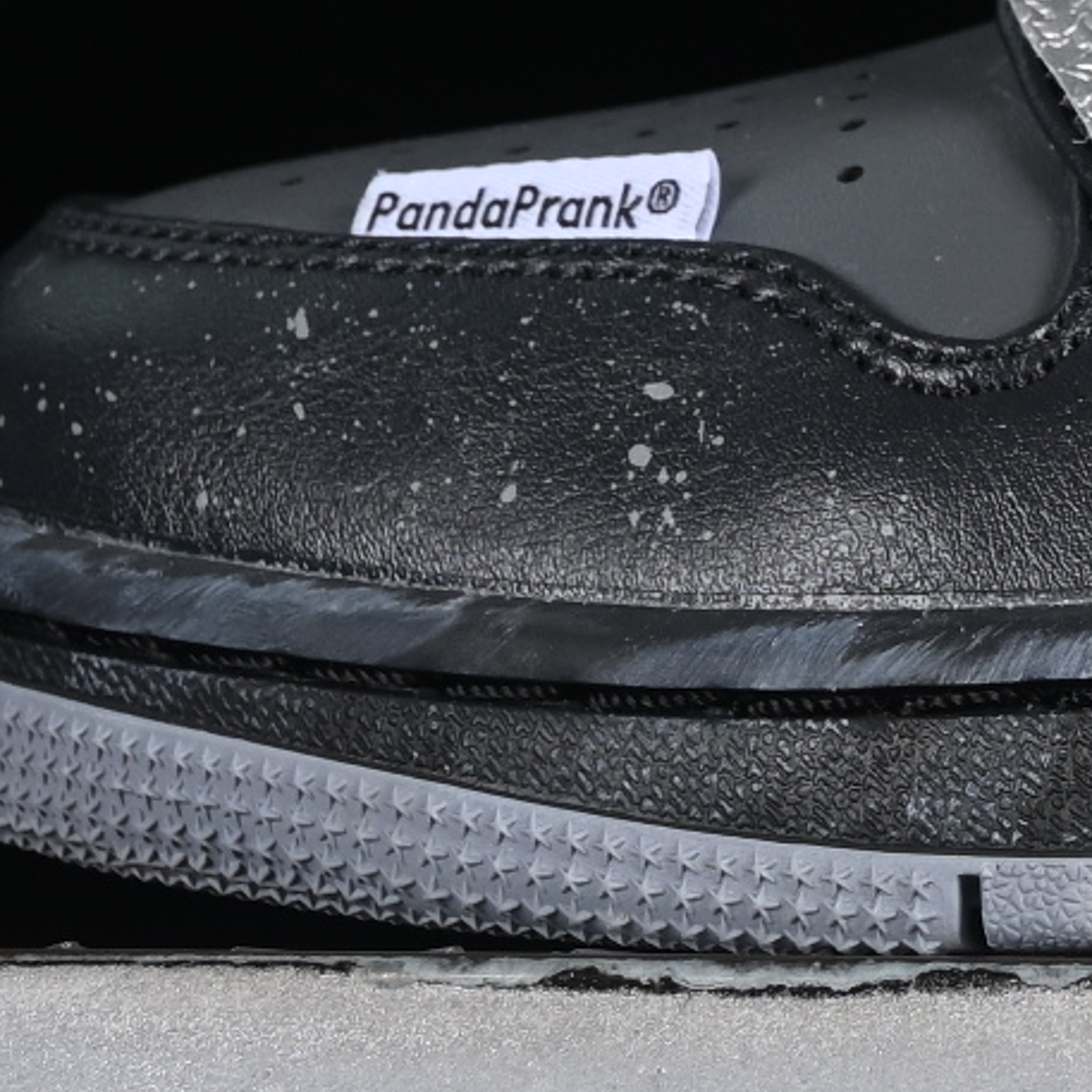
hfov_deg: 4.5
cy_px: -411
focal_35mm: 388
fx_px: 13848
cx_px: 2153
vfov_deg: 4.5
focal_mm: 50
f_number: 7.1
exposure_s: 1/80
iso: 160
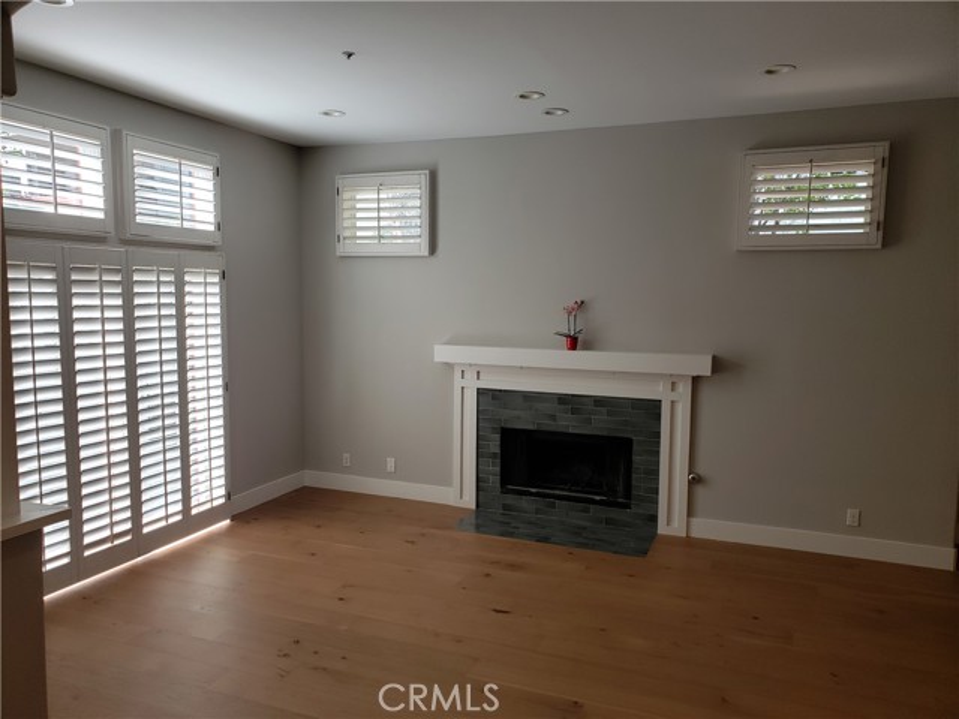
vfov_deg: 53.1
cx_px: 480
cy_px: 360
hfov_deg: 67.3
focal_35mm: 26
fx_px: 720
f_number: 2.4
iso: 100
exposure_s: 1/120
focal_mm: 4.3
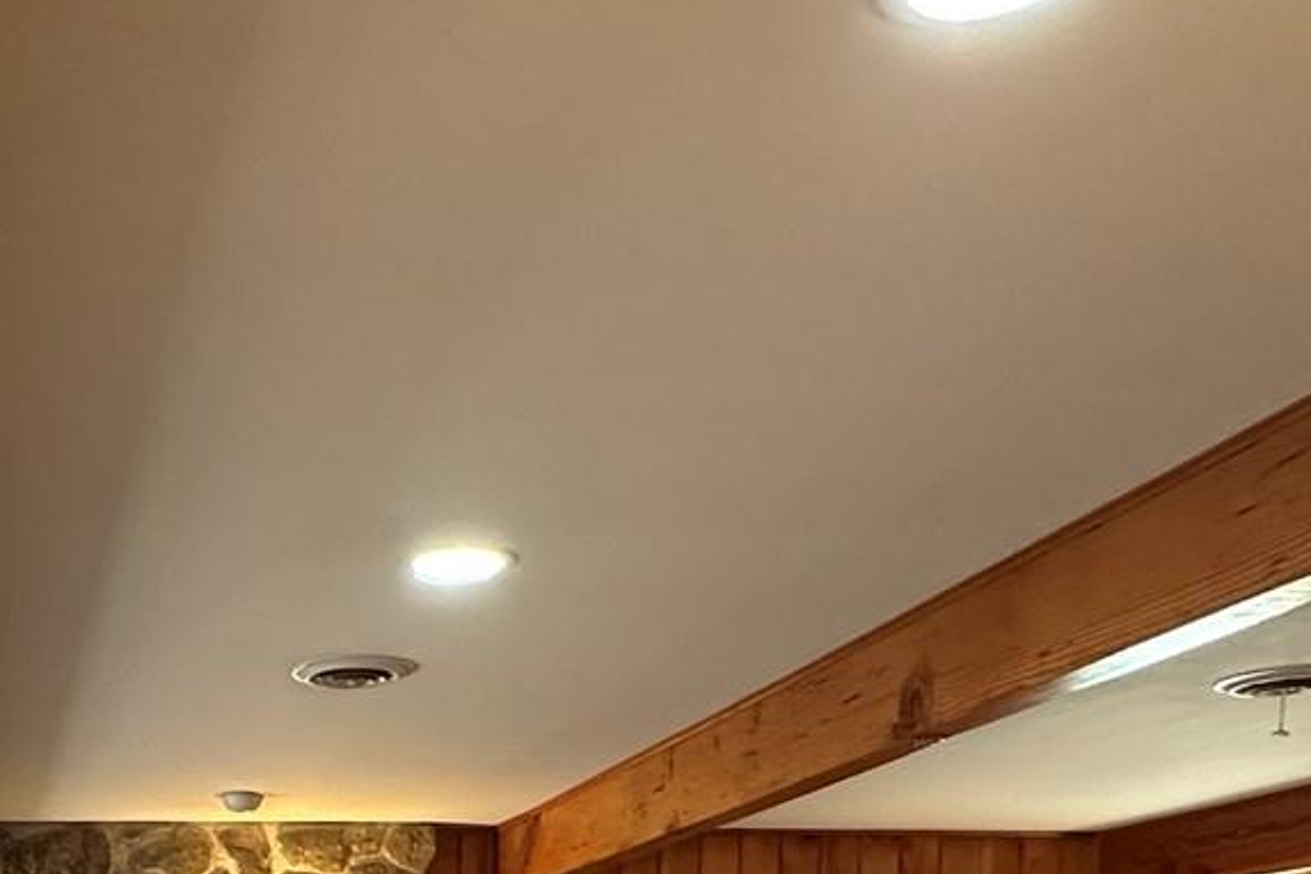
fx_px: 1894
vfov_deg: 21.8
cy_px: 1304
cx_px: -7
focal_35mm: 52
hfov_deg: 34.6
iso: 320
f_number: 2.2
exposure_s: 1/120
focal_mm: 2.22
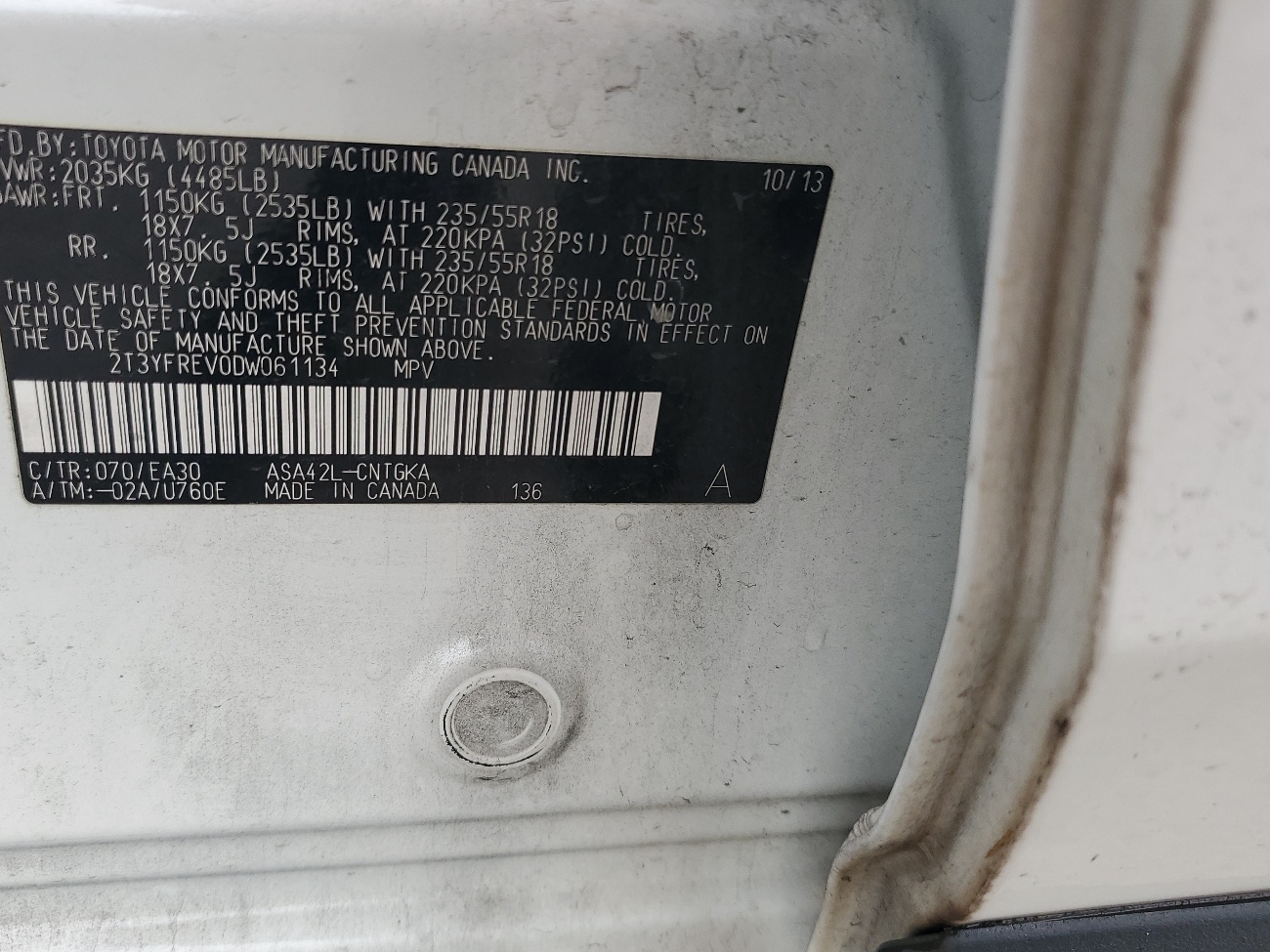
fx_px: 1174
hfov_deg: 56.8
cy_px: 478
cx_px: 600
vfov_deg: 44.2
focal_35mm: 32
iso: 50
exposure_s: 1/526
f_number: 1.5
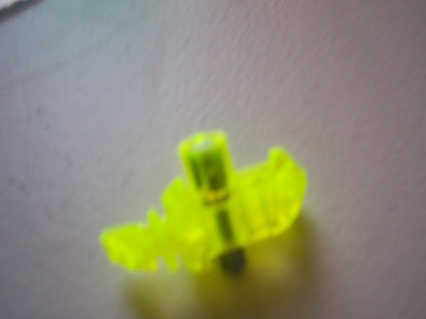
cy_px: 160
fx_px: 443
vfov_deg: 39.7
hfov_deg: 51.4
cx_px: 213
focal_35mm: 36
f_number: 4.5
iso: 140
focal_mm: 5.9
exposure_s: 1/9.41
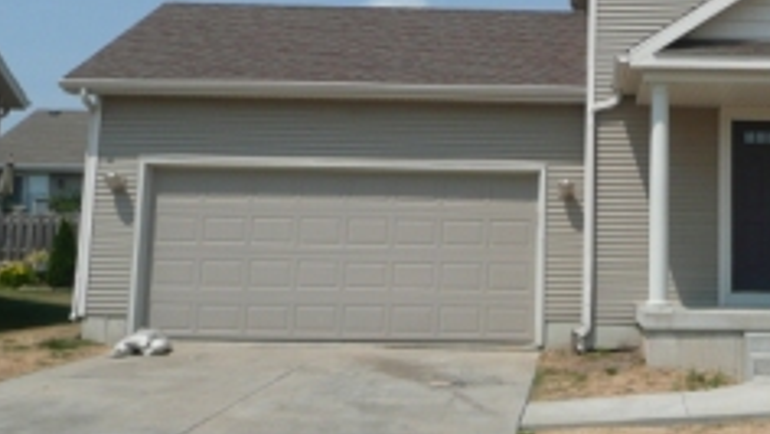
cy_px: 98
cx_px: 672
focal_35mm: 58
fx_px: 1185
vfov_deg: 20.6
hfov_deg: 34.3
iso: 100
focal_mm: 4.6
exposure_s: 1/400
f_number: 8
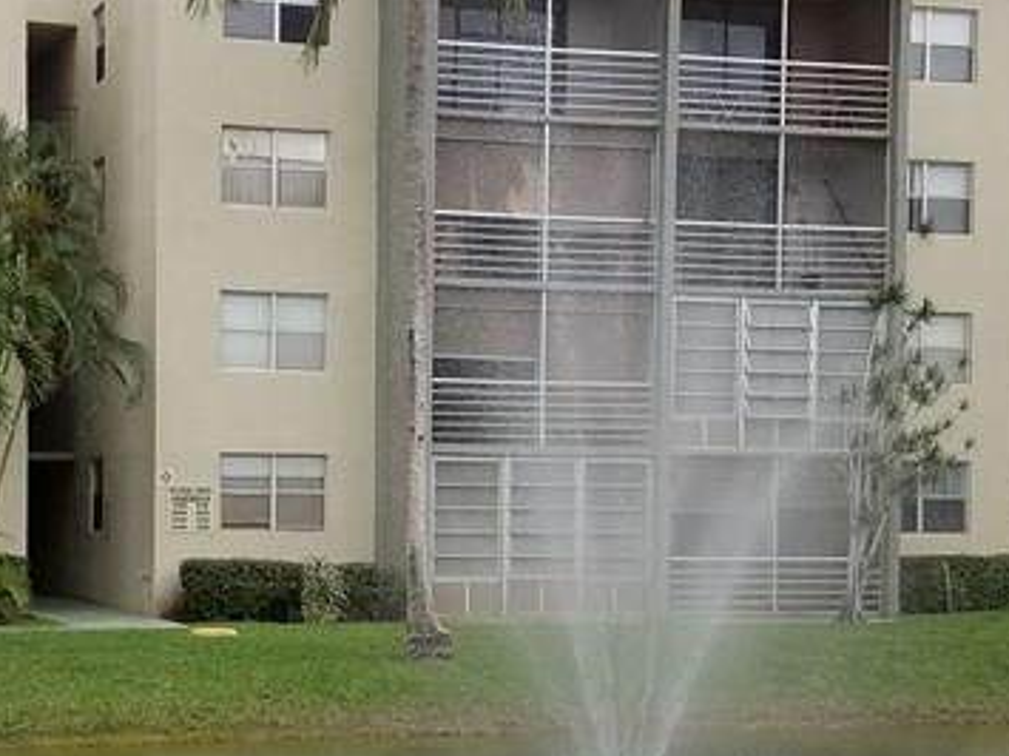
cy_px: 497
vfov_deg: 19.6
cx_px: 301
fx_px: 2185
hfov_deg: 25.8
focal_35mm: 75
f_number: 1.7
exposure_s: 1/658
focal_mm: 4.2
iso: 50
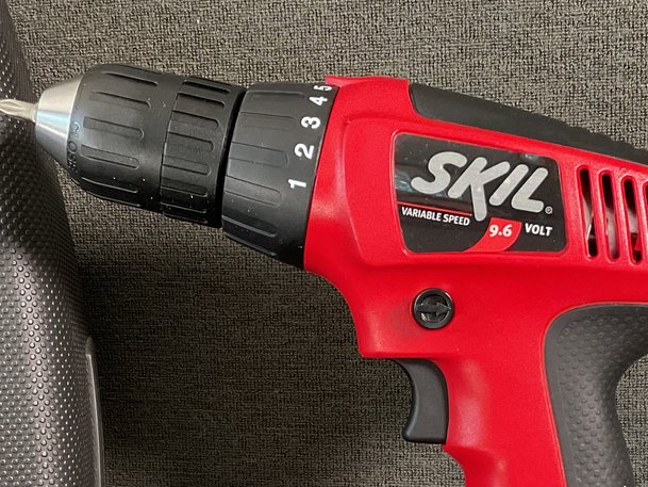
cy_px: 458
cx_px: 388
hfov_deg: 27.0
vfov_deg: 20.0
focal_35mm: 72
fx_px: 1348
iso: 200
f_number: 1.8
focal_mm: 3
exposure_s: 1/60
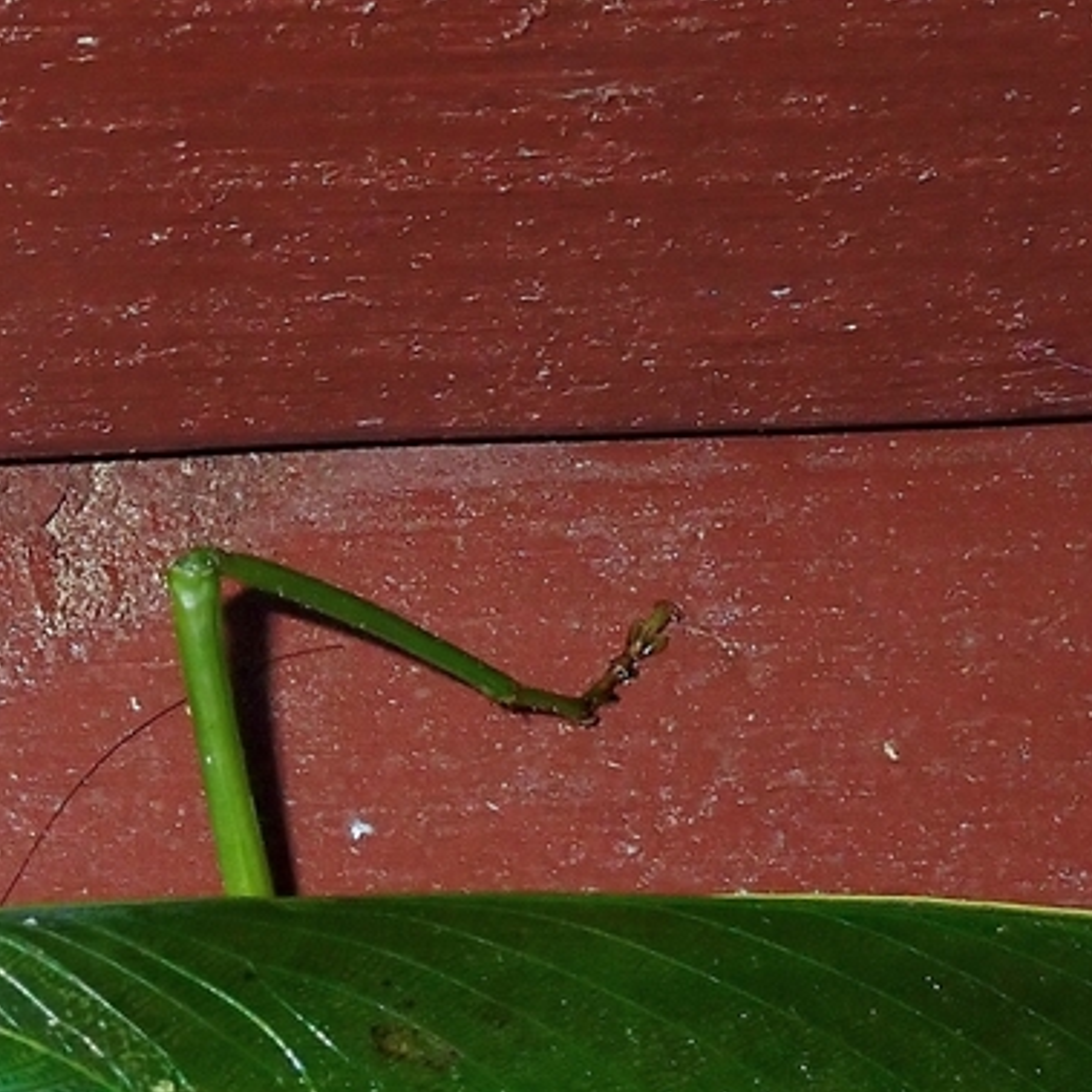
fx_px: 9494
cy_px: 872
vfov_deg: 6.6
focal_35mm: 266
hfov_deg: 6.6
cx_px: -58
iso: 200
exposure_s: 1/200
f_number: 6.3
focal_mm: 18
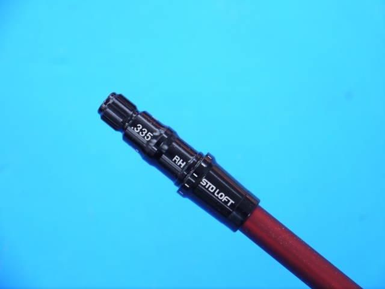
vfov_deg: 17.6
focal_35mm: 84
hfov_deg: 23.3
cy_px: 144
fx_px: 934
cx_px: 192
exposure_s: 1/80
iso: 640
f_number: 5.6
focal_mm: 42
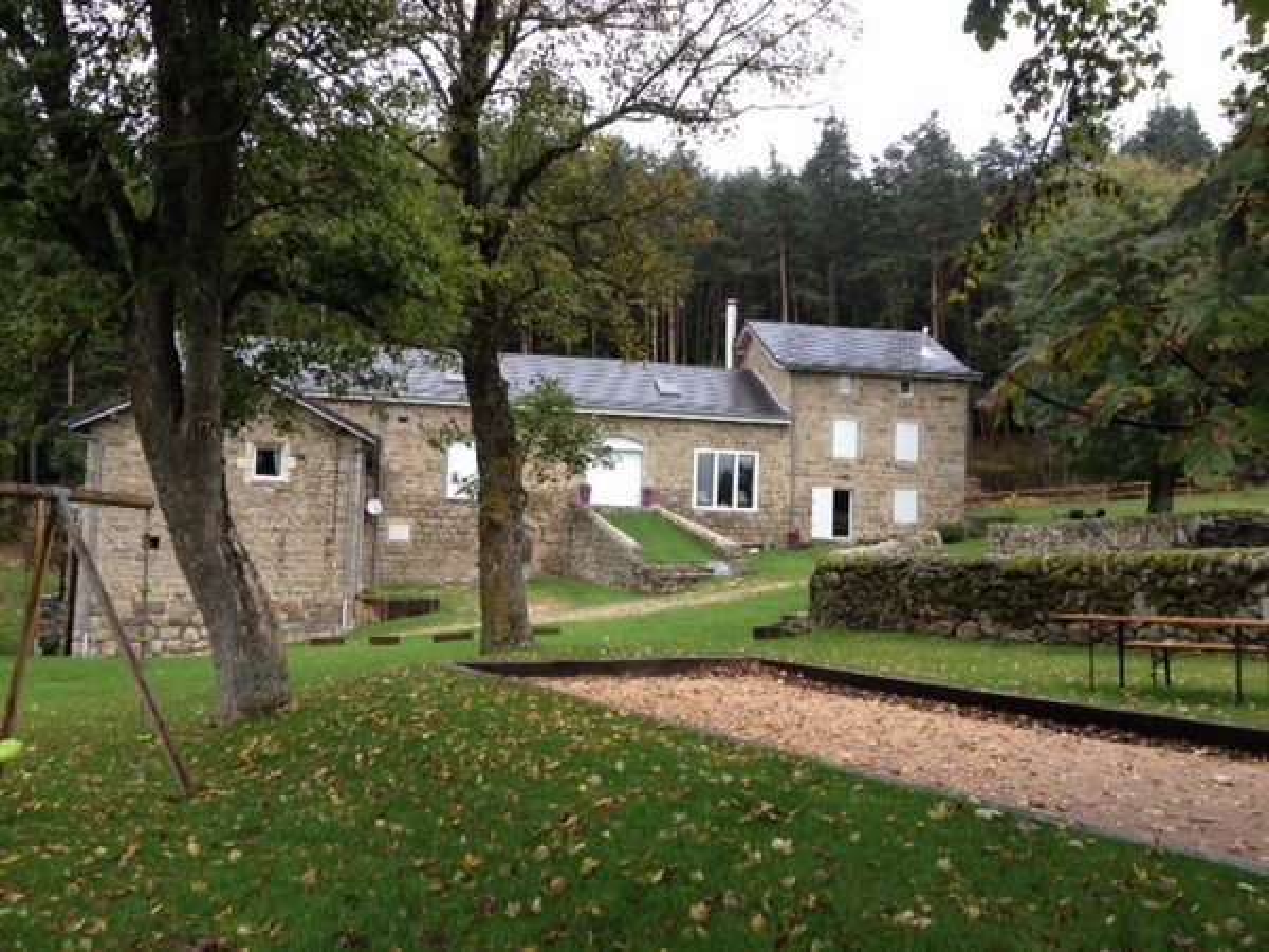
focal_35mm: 35
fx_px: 1283
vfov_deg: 40.7
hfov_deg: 52.6
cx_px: 634
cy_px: 476
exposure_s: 1/152
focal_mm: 4.28
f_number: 2.4
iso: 50
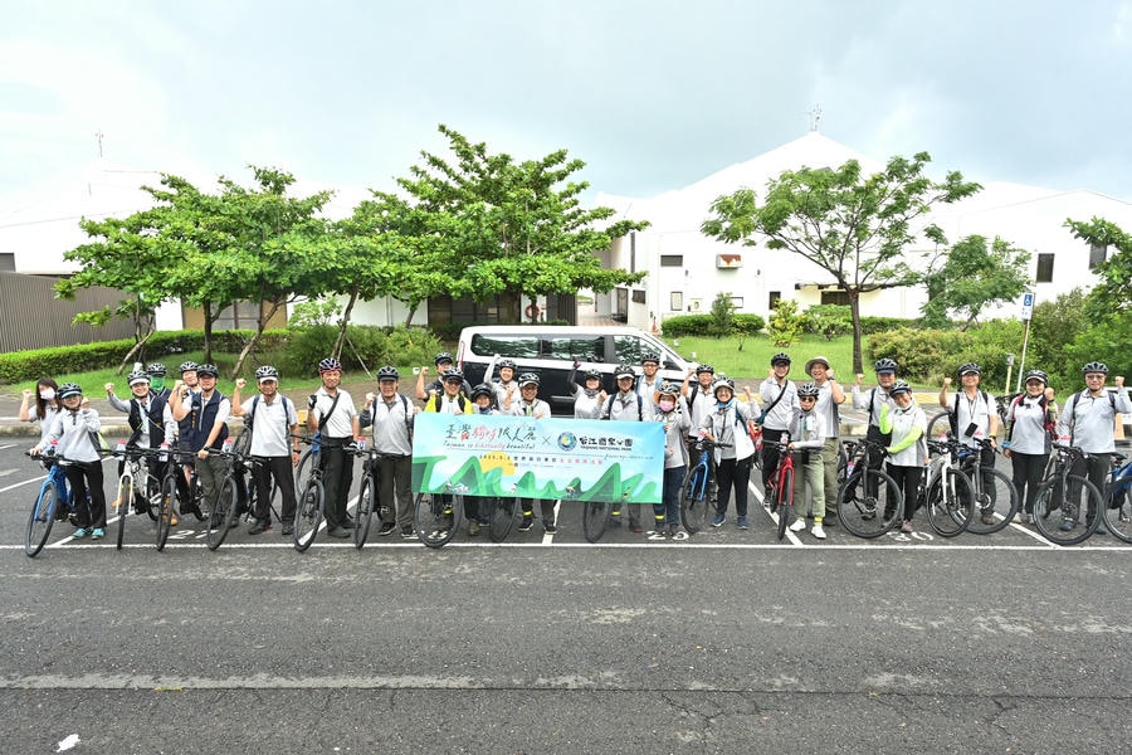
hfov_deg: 73.7
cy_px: 378
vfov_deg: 53.1
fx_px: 755
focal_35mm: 24
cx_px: 566
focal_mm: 24
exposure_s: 1/320
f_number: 8
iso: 640
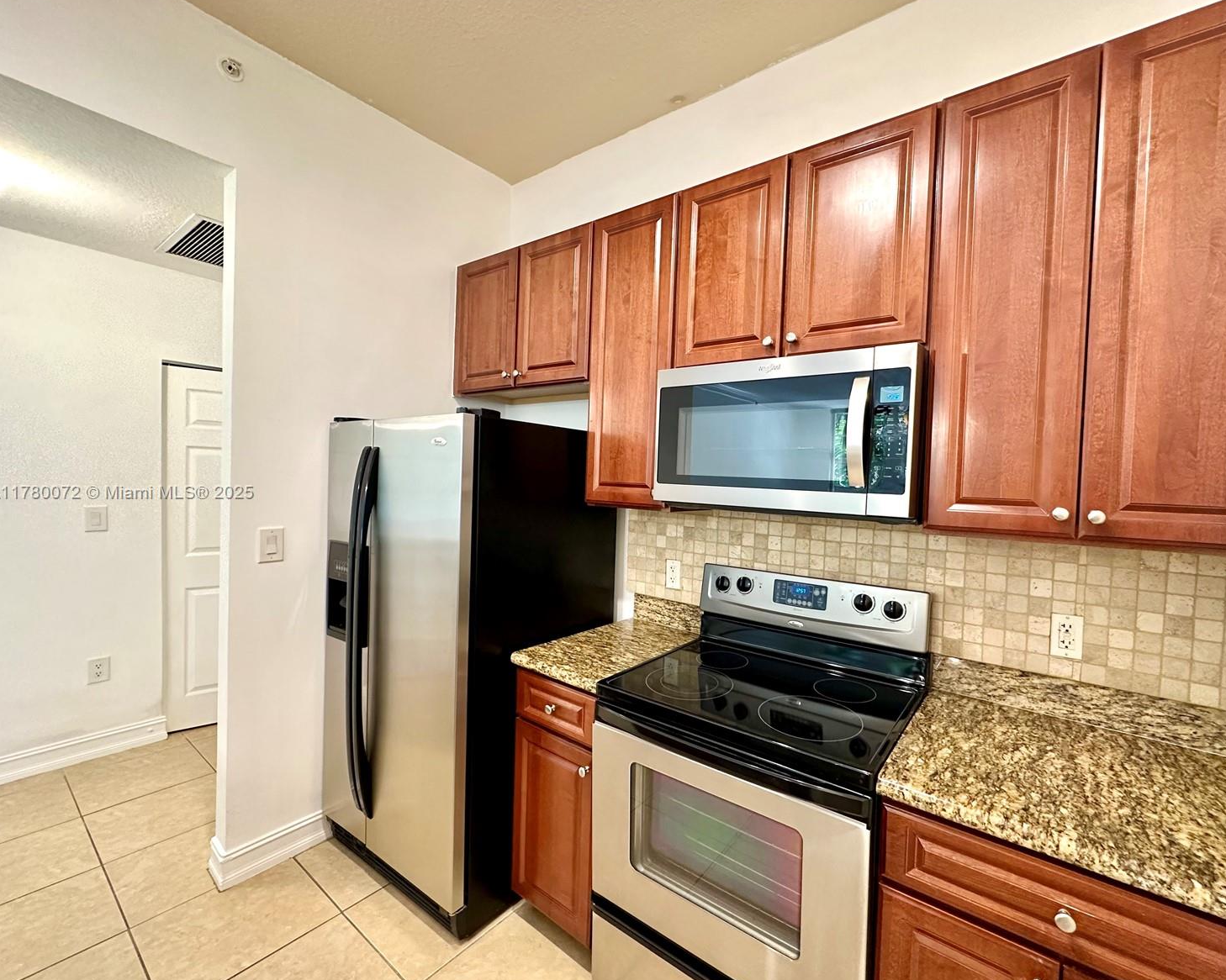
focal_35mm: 15
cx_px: 657
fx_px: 544
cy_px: 493
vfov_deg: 84.0
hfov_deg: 96.6
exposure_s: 1/60
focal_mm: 2.22
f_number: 2.2
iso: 320
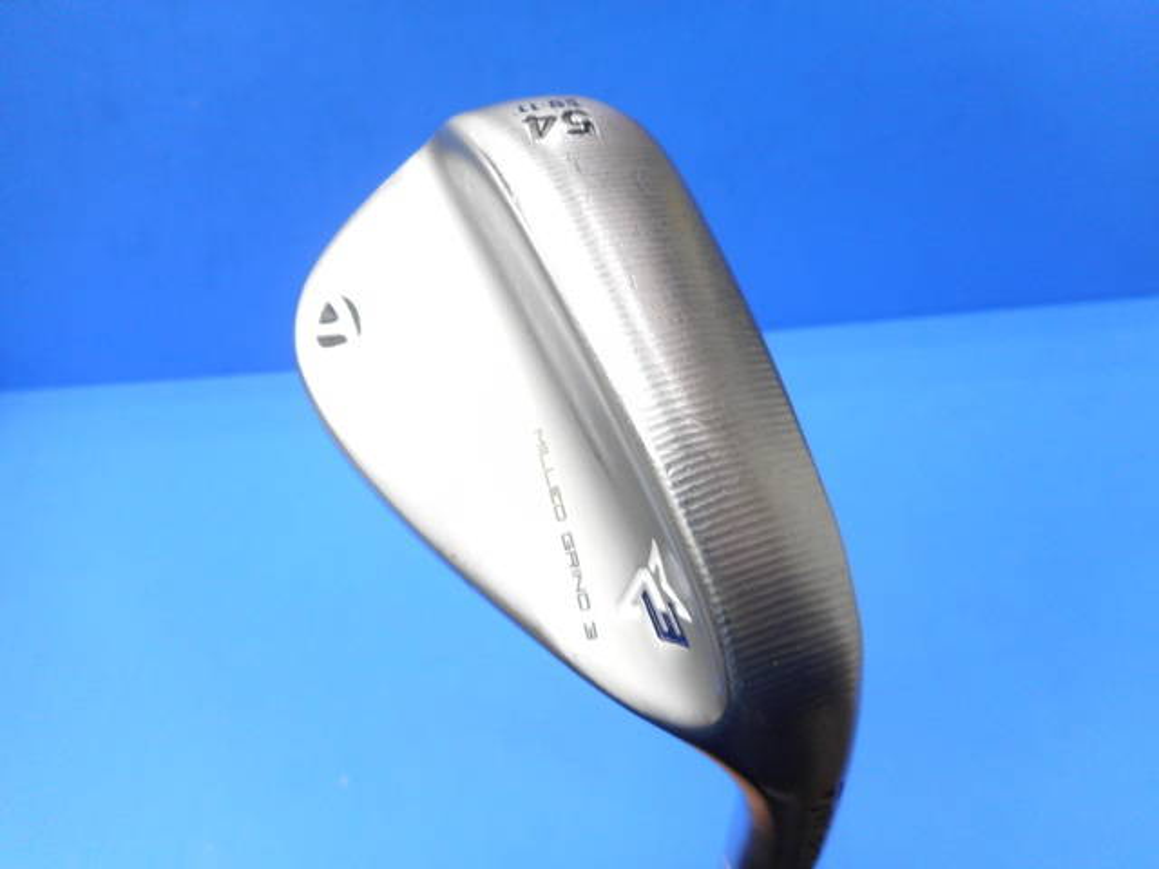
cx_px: 580
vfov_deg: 54.9
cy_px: 434
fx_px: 837
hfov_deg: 69.4
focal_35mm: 25
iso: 110
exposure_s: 1/30
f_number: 3.7
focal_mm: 4.5
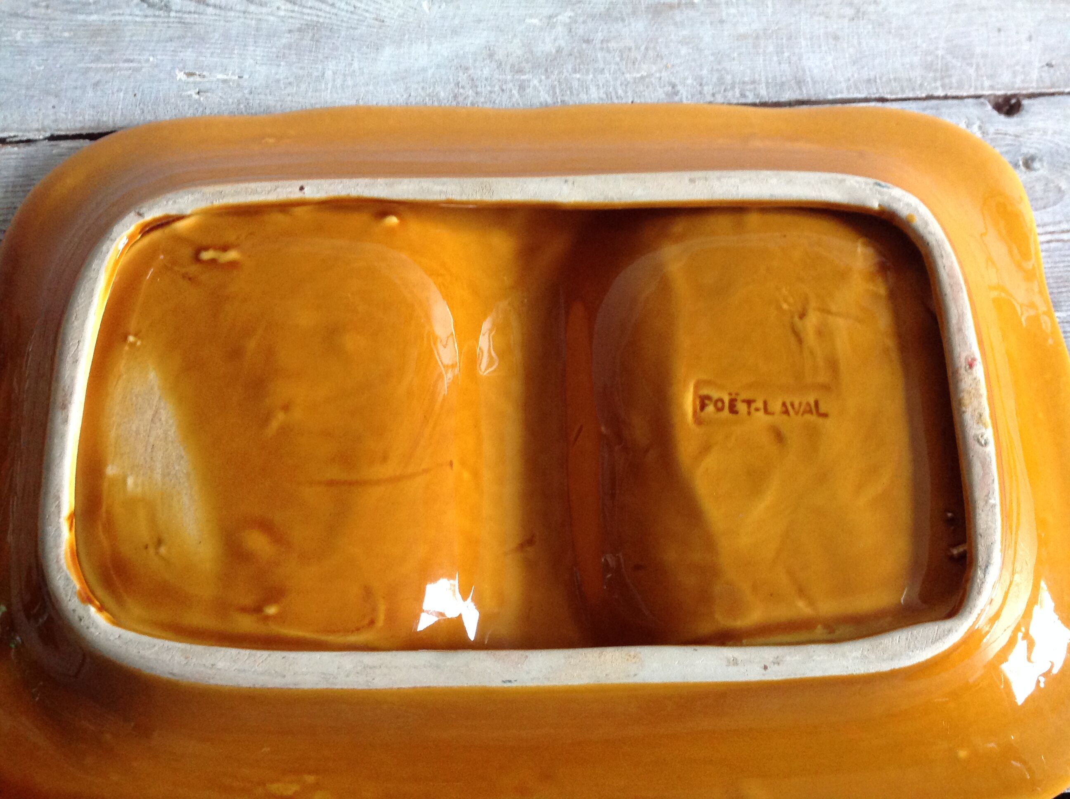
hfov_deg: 52.7
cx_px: 535
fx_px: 1080
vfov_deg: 40.6
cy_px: 400
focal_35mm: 35
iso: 250
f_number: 2.4
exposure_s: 1/15
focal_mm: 4.28
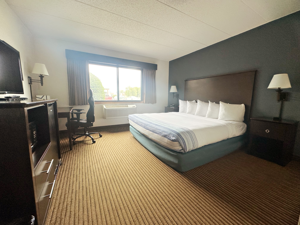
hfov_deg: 102.1
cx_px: 150
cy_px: 112
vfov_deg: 85.7
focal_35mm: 14
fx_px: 121
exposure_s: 1/120
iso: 160
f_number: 2.2
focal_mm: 2.22
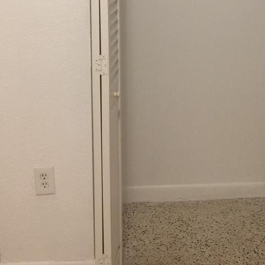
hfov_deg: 26.2
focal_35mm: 64
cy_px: -12
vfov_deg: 25.3
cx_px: 226
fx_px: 554
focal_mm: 4.15
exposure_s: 1/15
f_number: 2.2
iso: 50
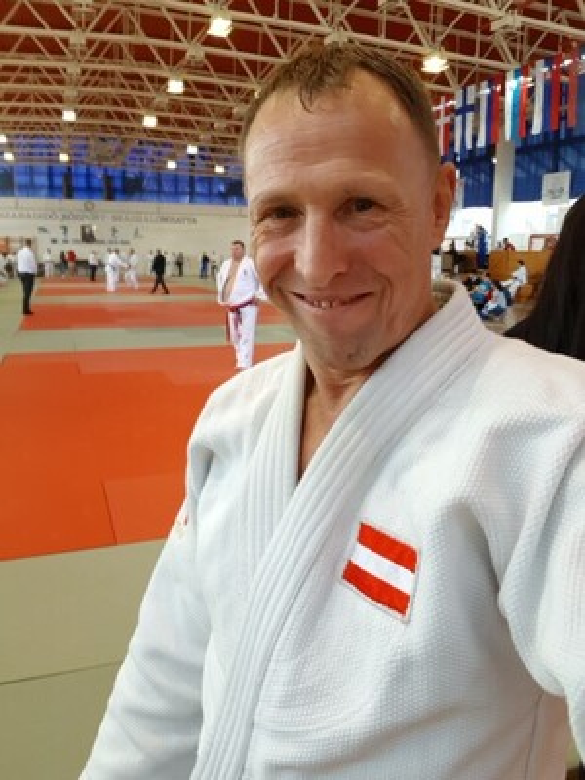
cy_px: 390
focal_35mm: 25
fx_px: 563
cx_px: 292
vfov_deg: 69.4
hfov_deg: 54.9
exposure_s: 1/50
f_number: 1.7
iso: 64
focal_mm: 2.95
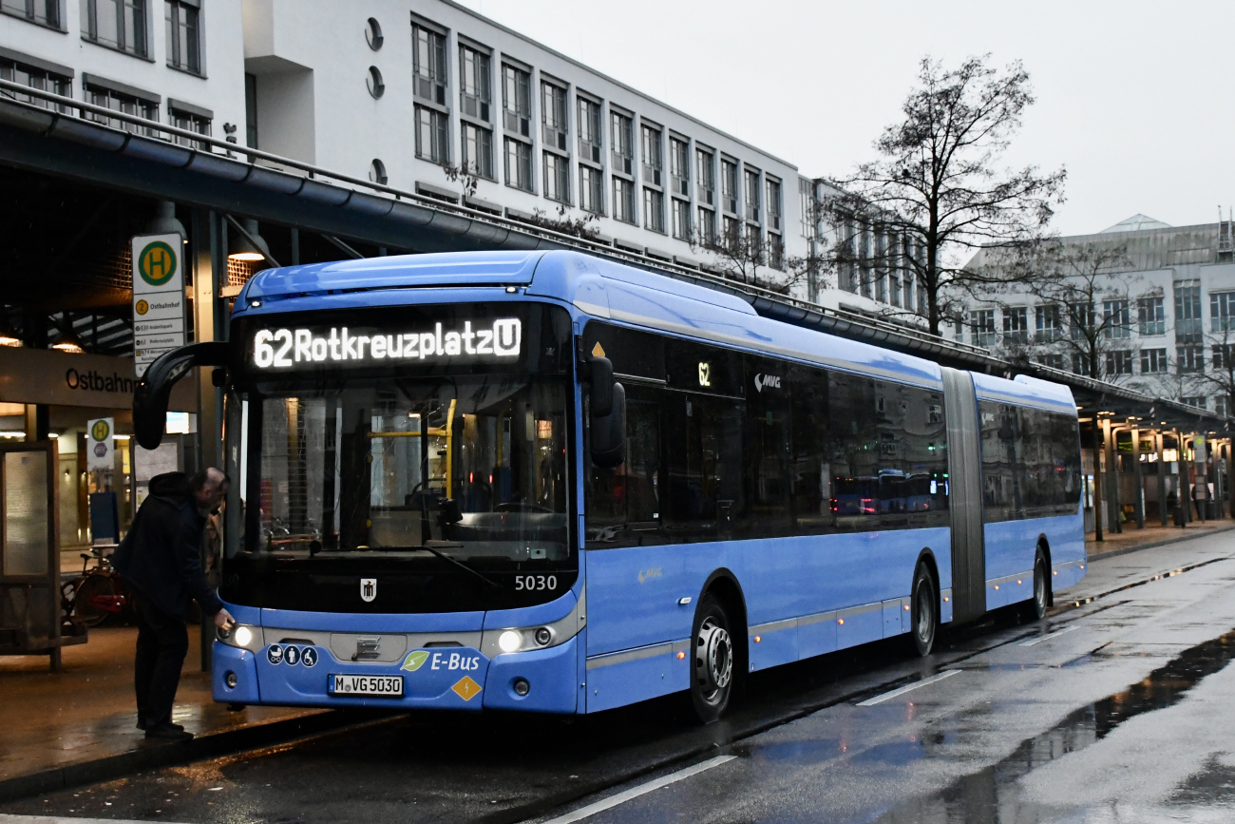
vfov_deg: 29.9
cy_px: 412
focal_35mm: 45
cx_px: 618
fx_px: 1544
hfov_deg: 43.6
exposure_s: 1/500
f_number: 4
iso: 5000
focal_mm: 30
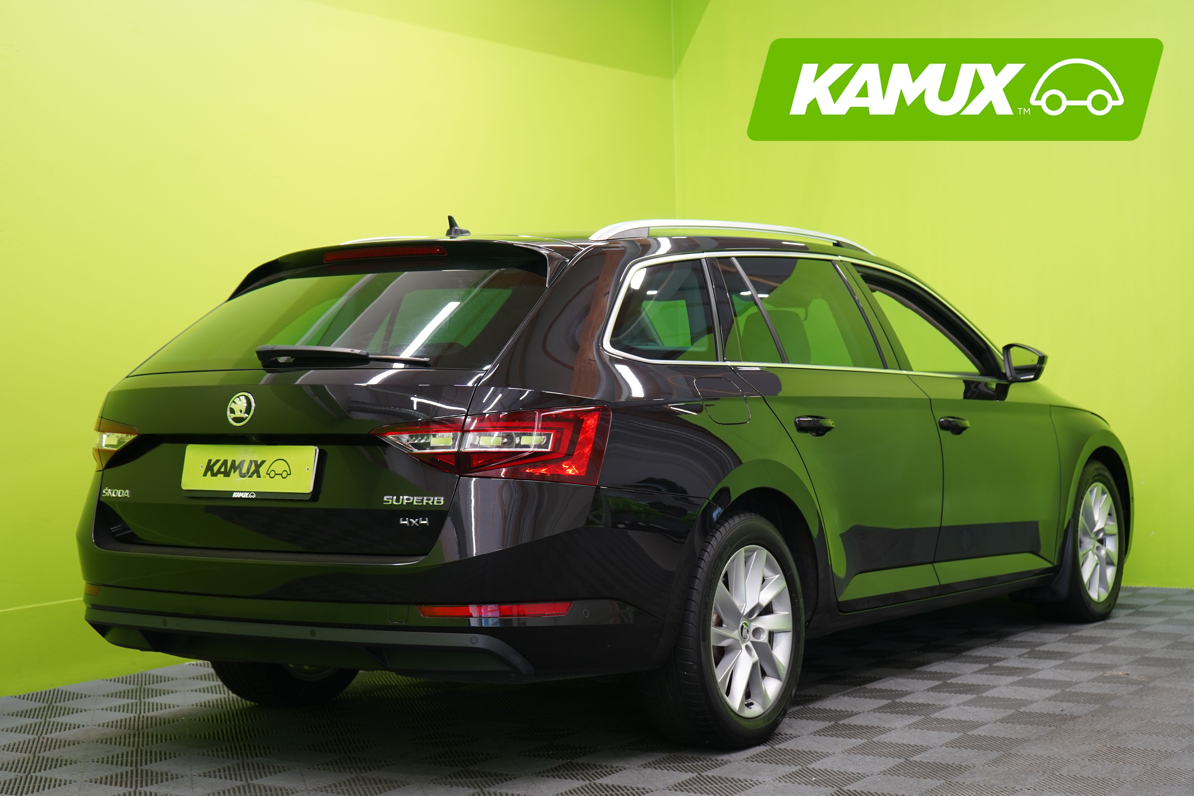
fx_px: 1890
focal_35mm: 57
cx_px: 597
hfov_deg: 35.1
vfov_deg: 23.8
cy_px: 398
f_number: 5
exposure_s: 1/25
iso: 400
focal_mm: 57
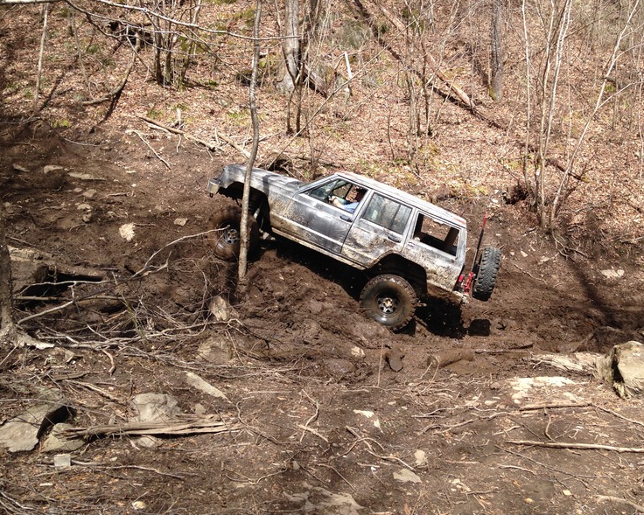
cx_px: 345
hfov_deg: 51.5
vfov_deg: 42.2
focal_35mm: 35
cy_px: 256
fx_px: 667
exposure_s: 1/713
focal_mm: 4.12
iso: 50
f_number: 2.4
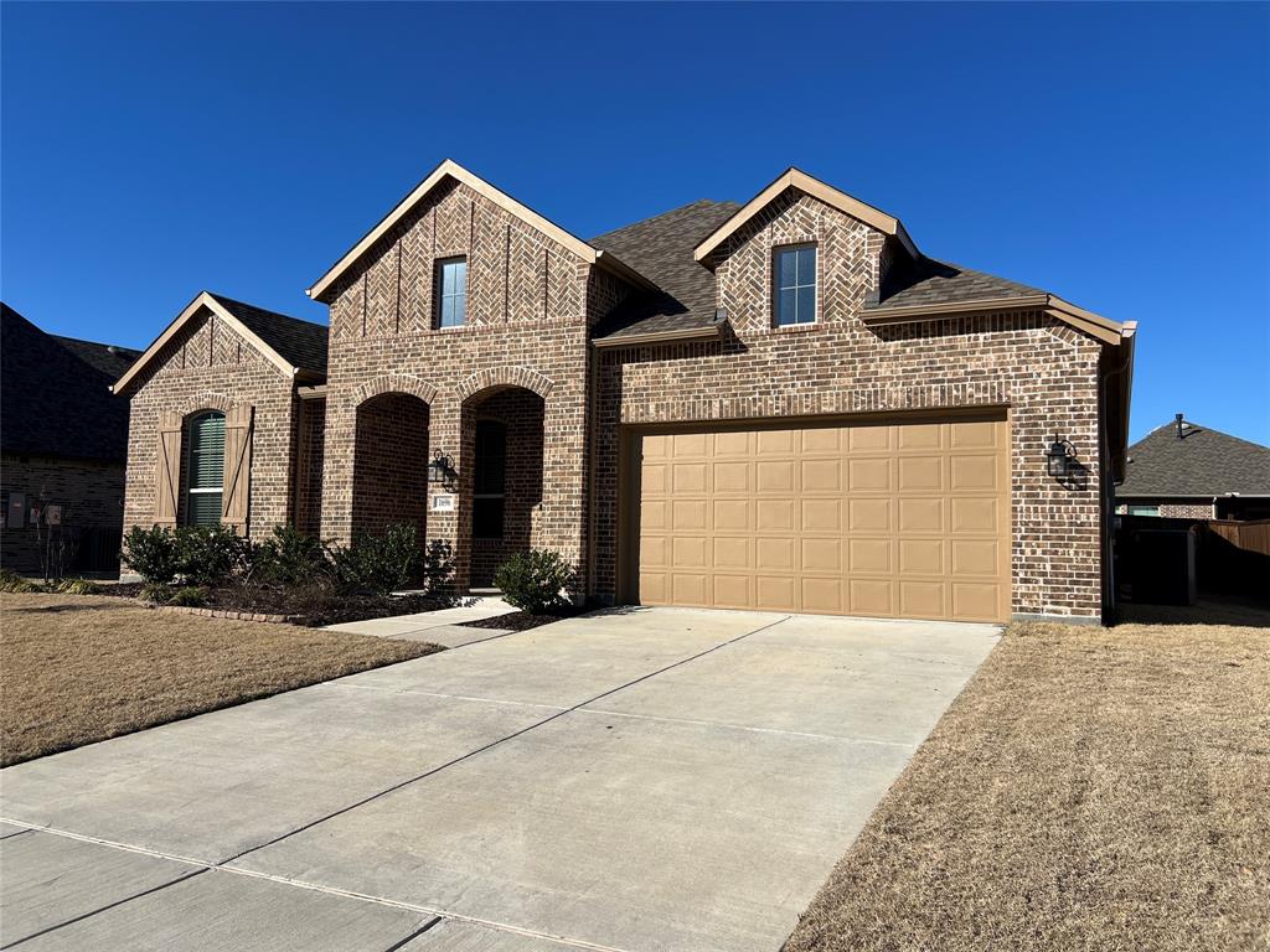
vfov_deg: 53.1
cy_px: 476
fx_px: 954
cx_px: 635
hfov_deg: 67.3
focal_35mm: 26
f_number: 1.5
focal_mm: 5.7
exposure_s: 1/5882
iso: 50
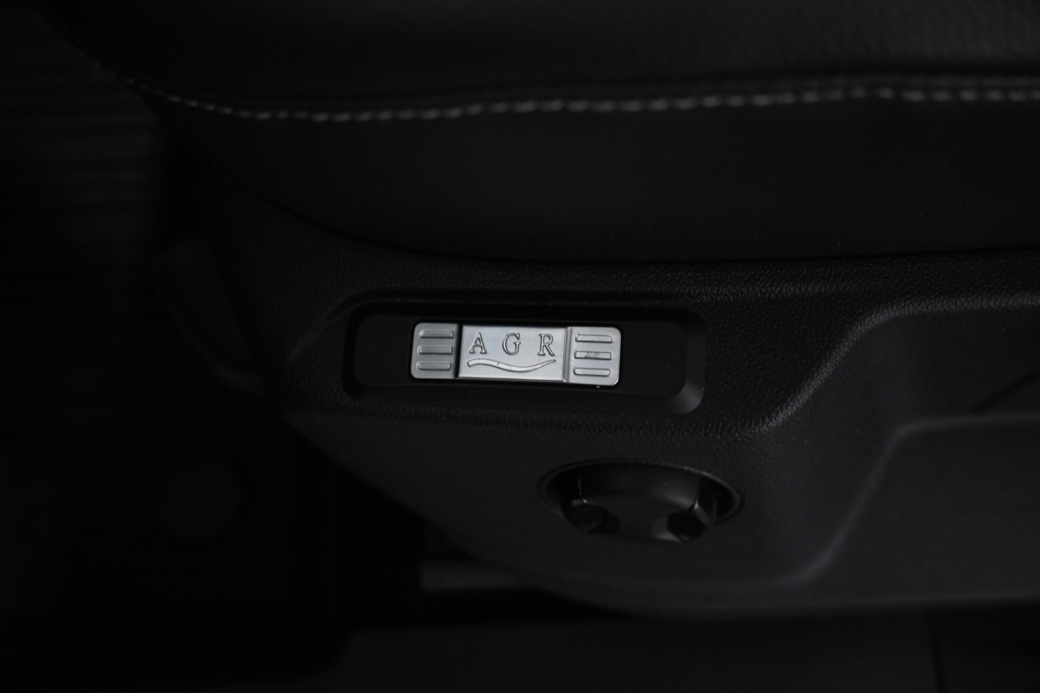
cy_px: 346
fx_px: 975
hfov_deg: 56.1
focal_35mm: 34
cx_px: 520
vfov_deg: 39.1
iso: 1800
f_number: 4
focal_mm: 22.5
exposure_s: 1/40
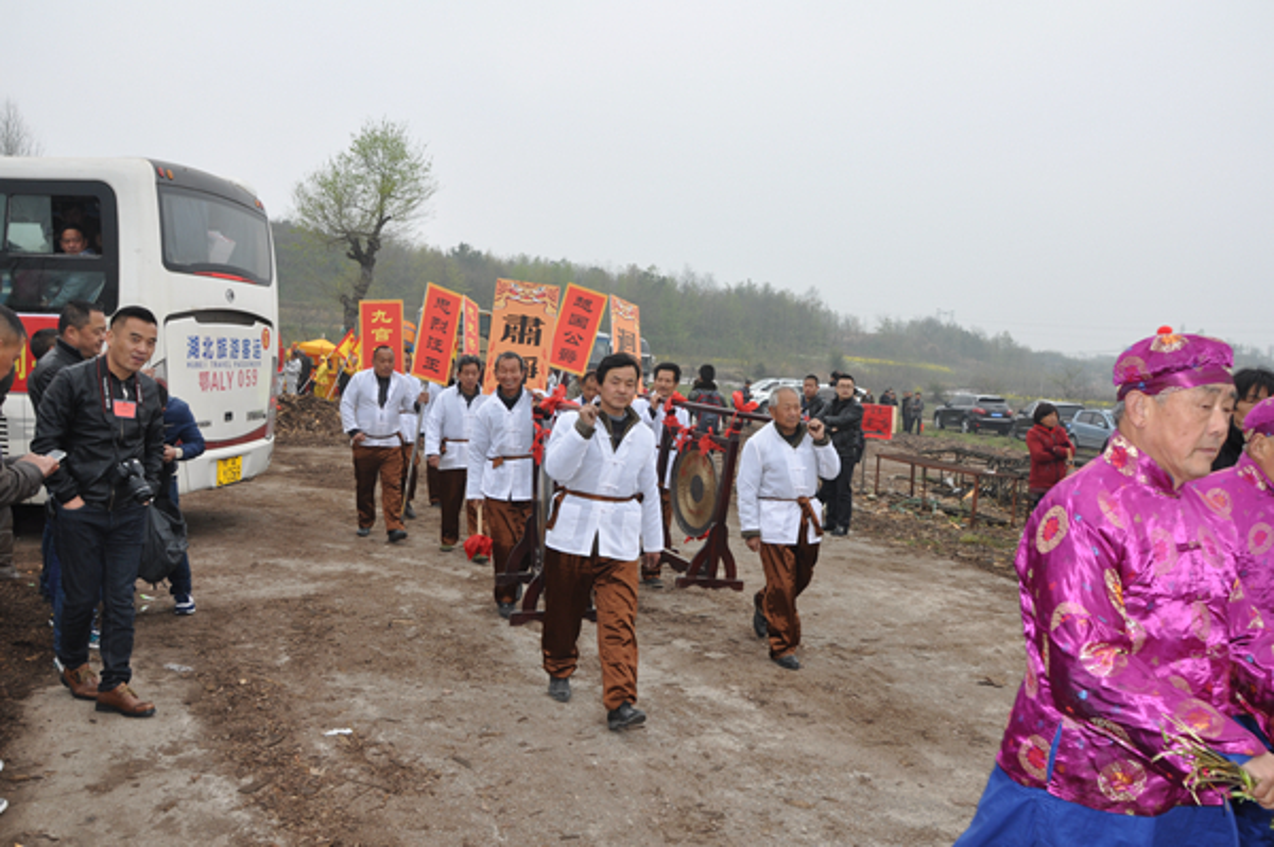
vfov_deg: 47.9
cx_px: 637
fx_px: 955
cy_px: 424
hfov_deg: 67.4
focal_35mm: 27
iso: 200
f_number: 8
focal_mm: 18
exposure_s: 1/200
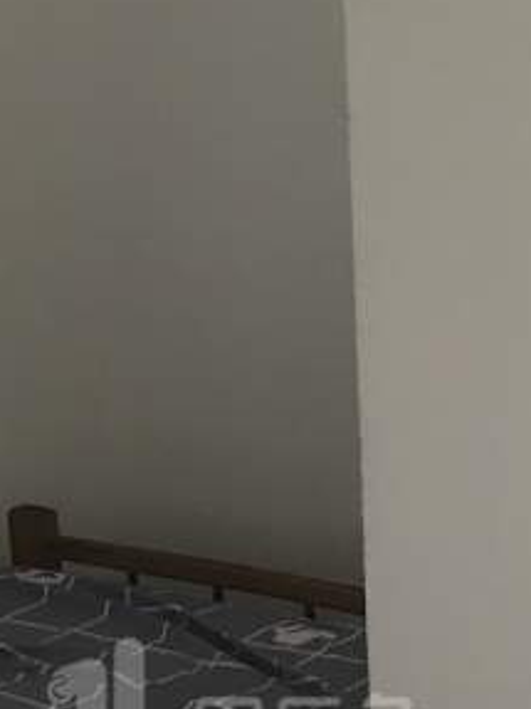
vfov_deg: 18.4
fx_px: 2129
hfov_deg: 14.2
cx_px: 232
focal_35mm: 104
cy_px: 708
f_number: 1.8
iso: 100
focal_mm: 3.99
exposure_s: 1/17
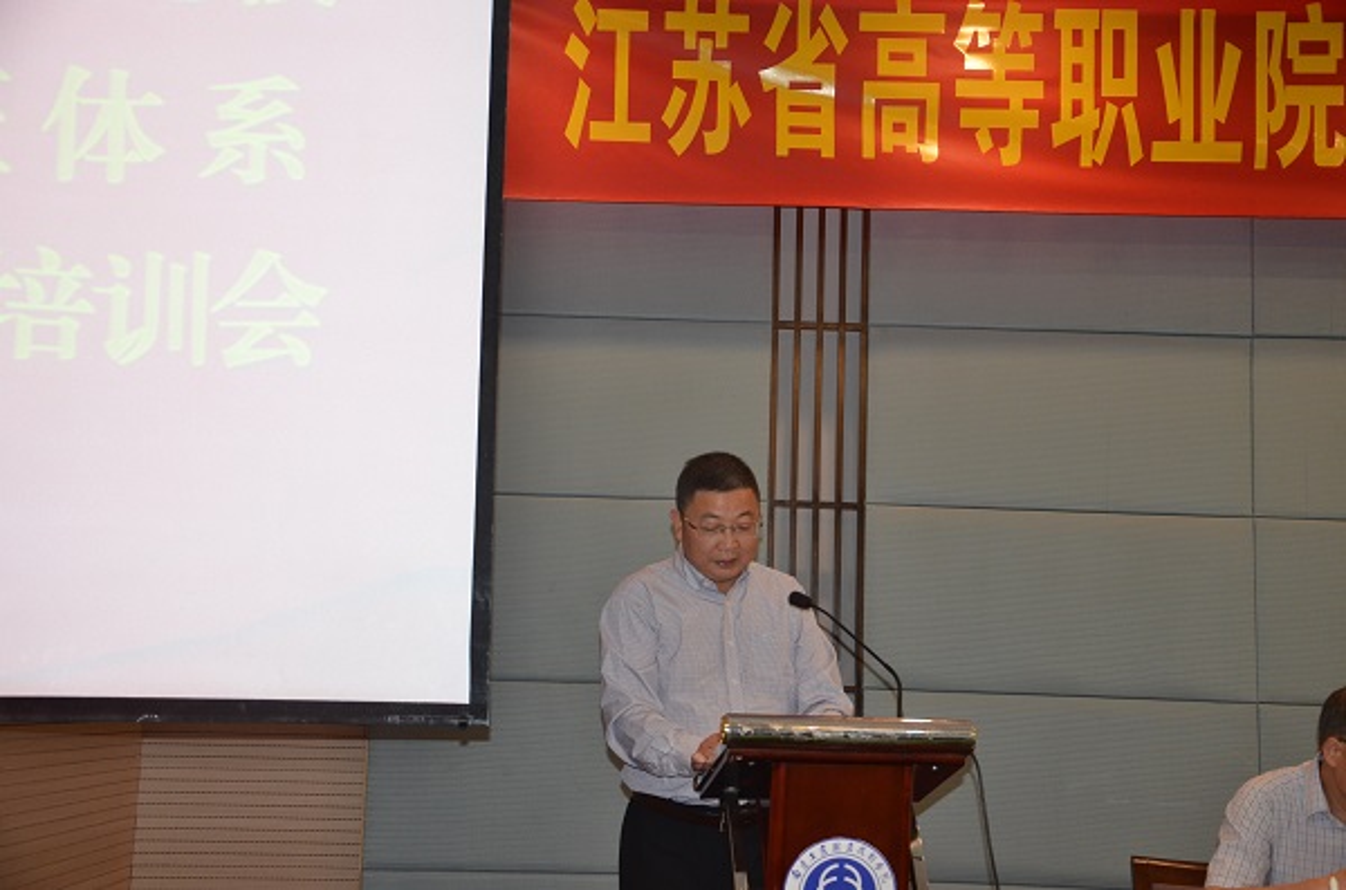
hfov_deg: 37.9
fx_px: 1958
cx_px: 673
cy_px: 445
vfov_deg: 25.6
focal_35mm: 52
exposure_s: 1/60
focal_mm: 35
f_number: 4.5
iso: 800
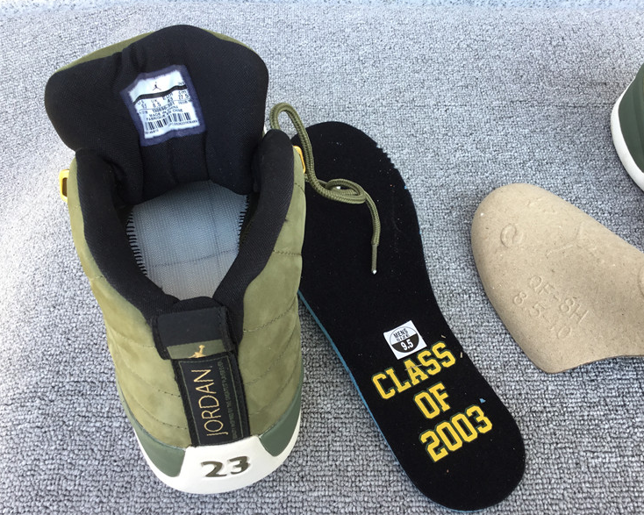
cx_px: 334
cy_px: 257
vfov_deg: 44.5
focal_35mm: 33
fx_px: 629
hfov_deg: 54.2
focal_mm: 3.3
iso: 25
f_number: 2.4
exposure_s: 1/117
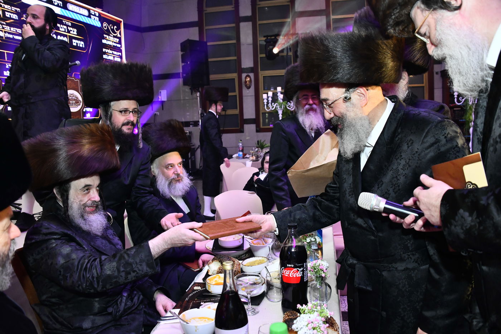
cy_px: 167
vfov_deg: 46.4
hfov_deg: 65.5
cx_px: 250
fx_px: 390
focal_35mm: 28
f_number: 5.6
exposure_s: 1/160
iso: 2000
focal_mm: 28
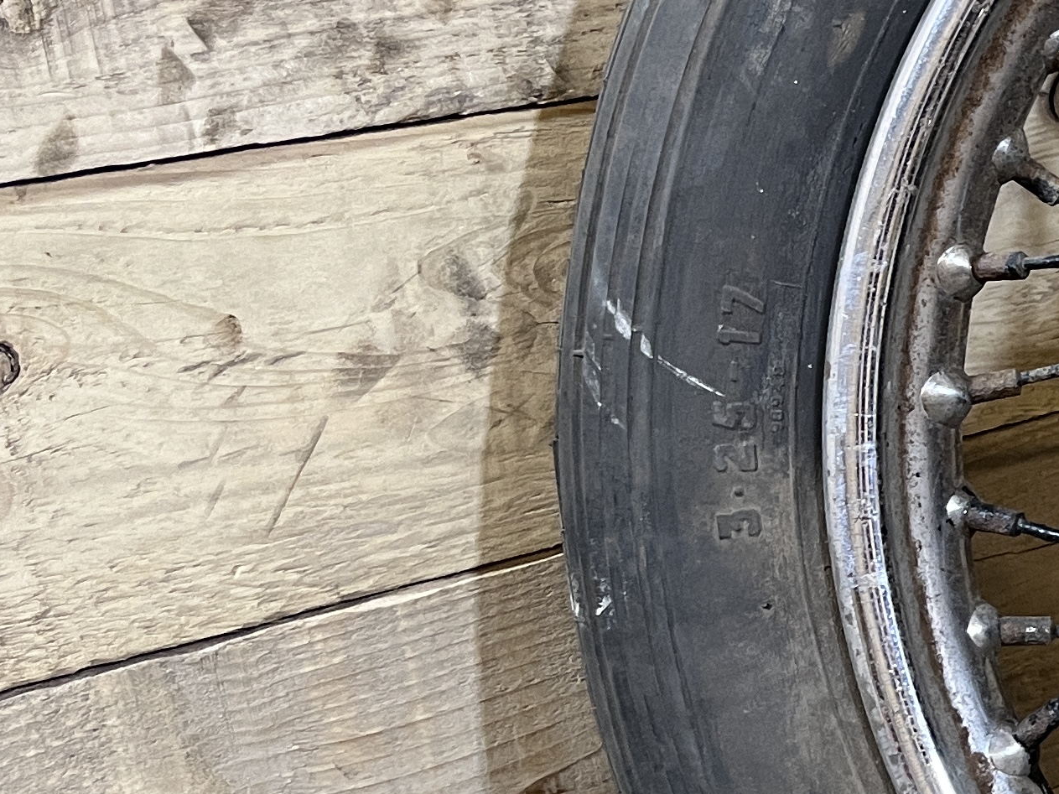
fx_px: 2539
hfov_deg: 19.7
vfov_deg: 17.8
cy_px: 416
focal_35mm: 83
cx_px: 1686
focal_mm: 5.1
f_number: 1.6
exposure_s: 1/50
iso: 200
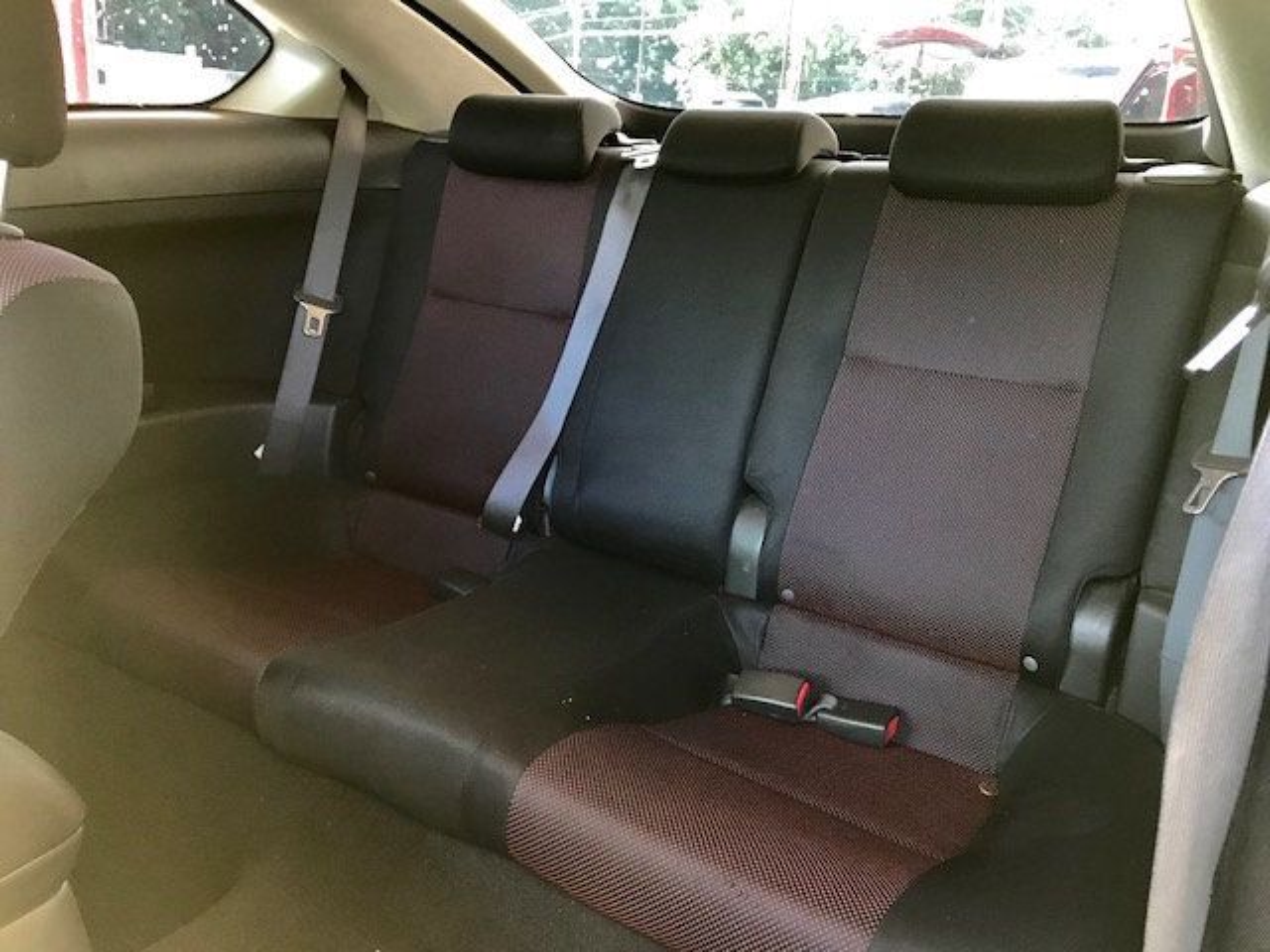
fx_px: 1027
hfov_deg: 63.4
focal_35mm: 28
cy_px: 476
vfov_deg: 49.7
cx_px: 635
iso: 64
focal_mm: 3.99
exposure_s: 1/15
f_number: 1.8
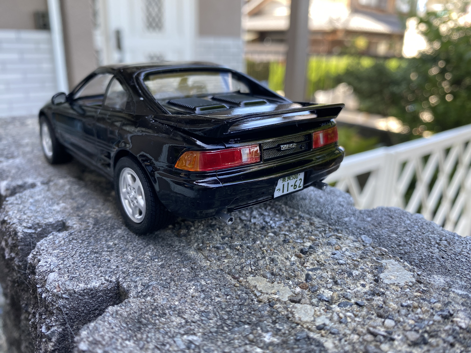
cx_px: 236
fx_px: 354
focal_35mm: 26
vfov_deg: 53.1
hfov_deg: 67.3
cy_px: 176
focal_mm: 4.25
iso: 50
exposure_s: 1/122
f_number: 1.8
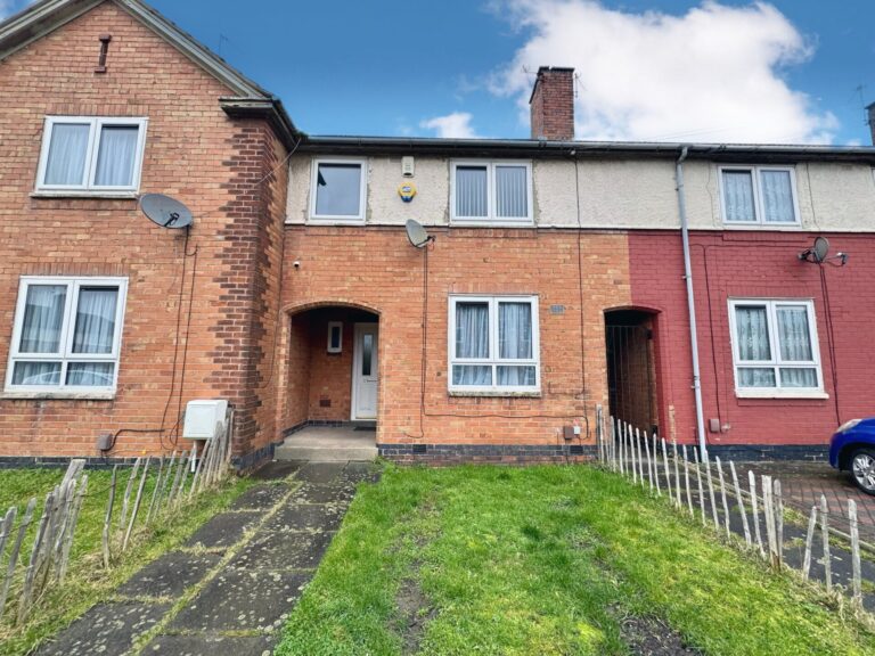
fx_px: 354
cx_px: 438
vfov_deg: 85.7
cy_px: 328
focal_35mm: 14
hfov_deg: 102.1
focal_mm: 2.22
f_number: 2.2
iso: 40
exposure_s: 1/113
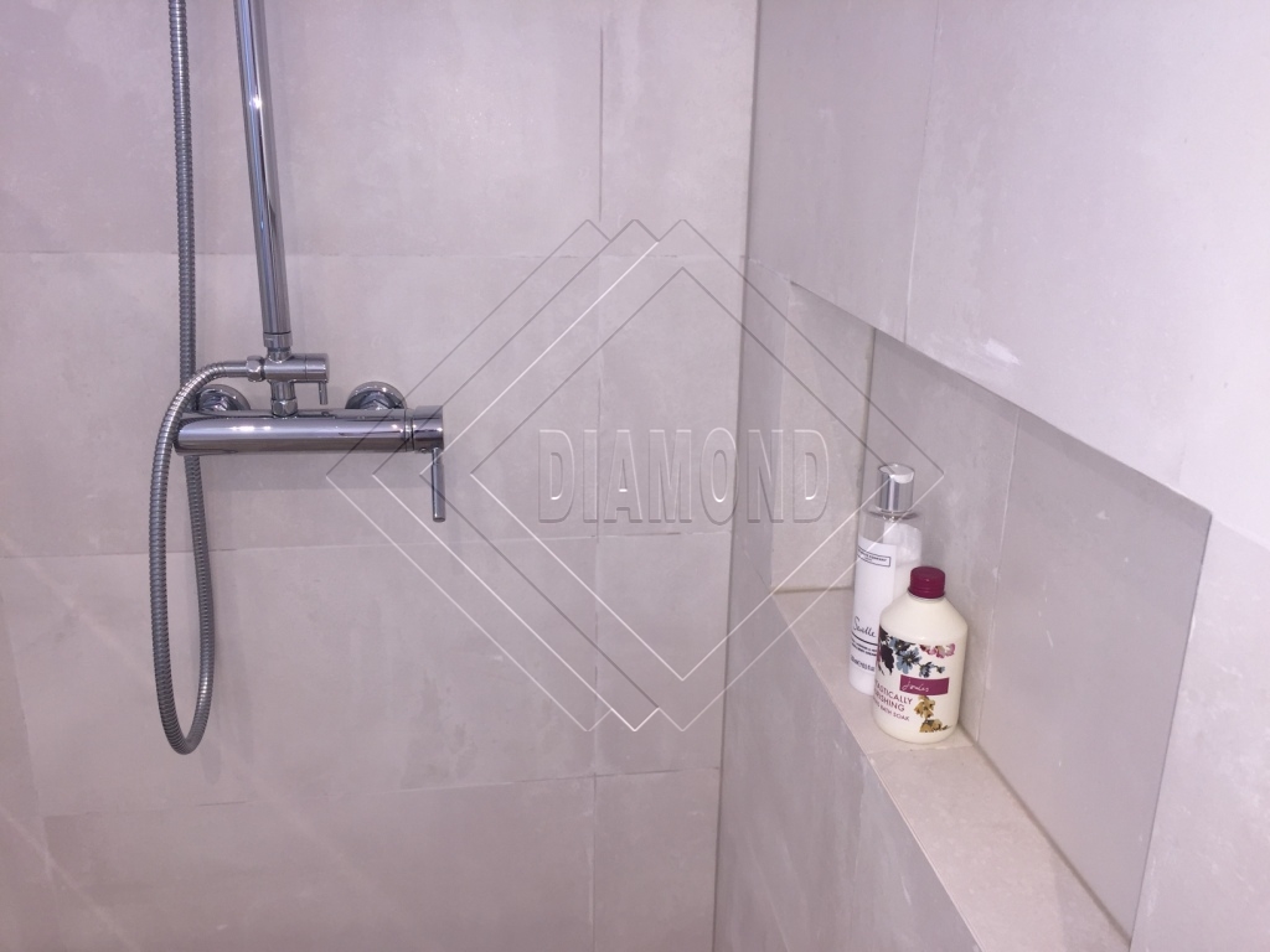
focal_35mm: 29
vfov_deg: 48.2
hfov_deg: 61.7
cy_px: 476
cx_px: 635
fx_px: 1064
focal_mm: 4.2
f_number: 2.2
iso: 32
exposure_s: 1/33
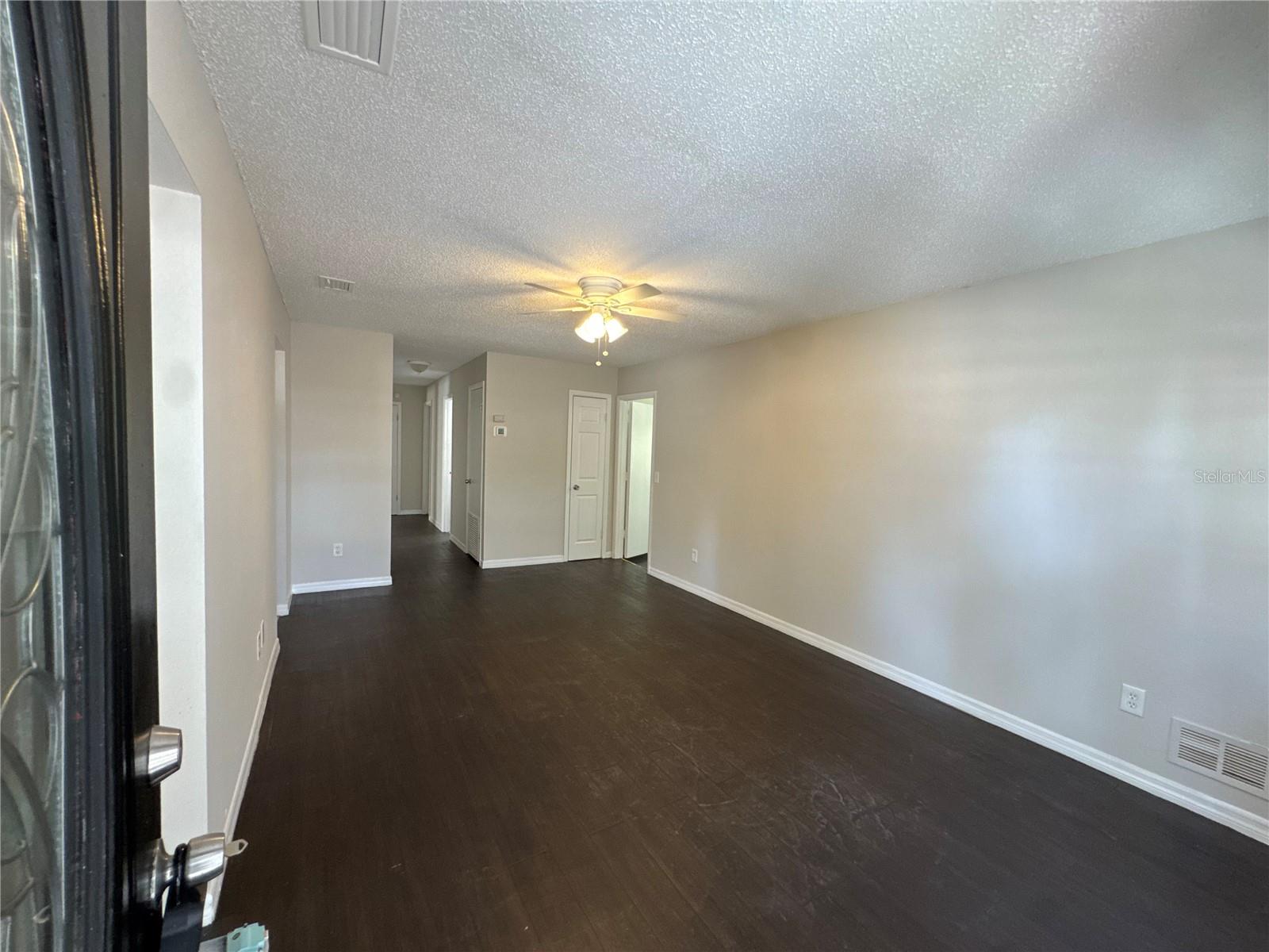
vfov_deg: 85.7
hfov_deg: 102.1
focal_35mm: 14
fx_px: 513
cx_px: 634
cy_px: 476
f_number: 2.2
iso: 400
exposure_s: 1/60
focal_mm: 2.22
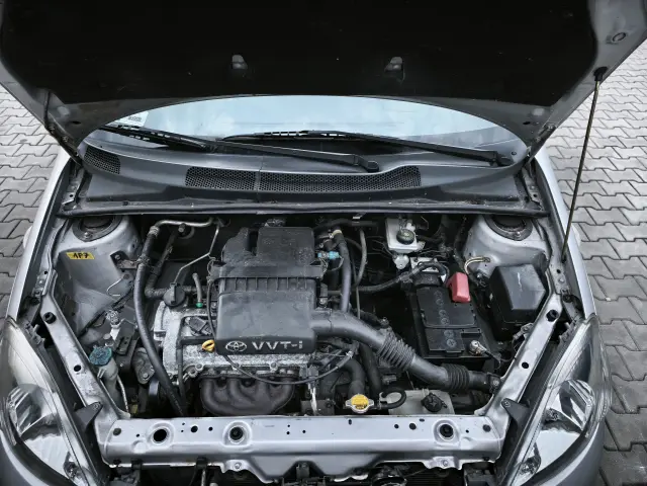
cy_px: 243
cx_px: 324
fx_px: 430
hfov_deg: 73.9
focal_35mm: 23
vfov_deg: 58.9
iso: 640
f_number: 1.62
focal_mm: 6.45
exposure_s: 1/33.3
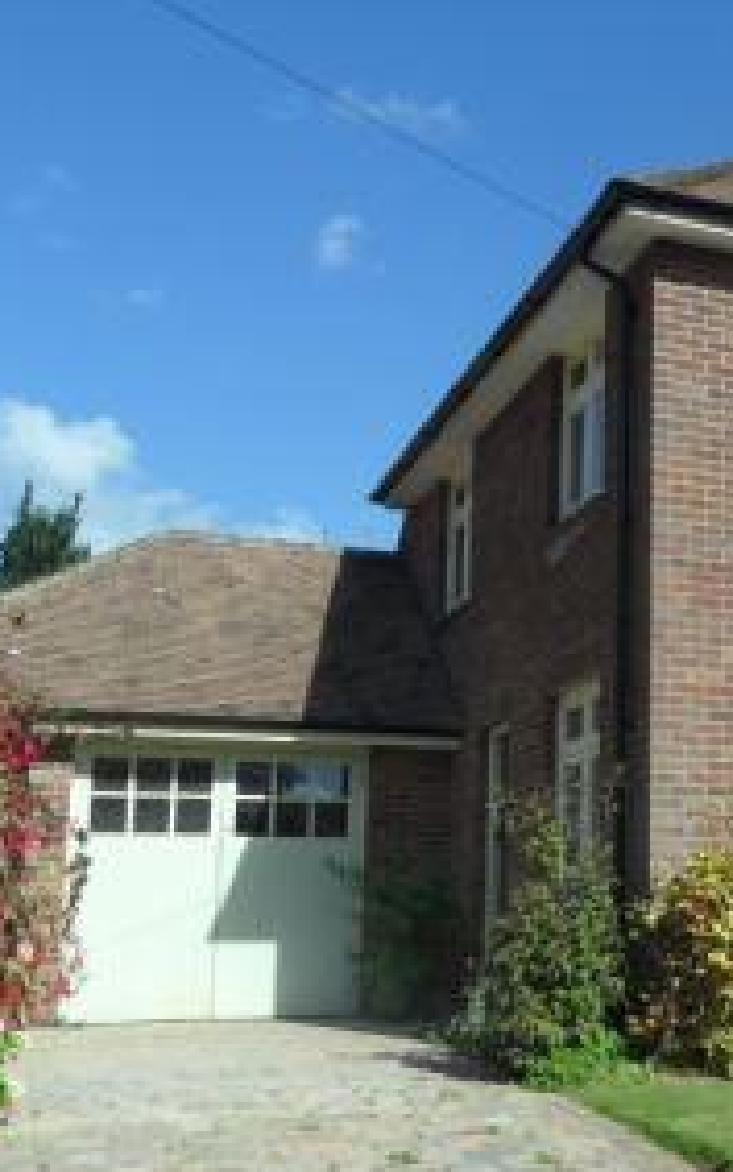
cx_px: 816
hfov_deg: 25.4
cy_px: 654
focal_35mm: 47
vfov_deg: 42.6
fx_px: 1501
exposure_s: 1/500
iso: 80
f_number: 4.8
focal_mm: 4.6
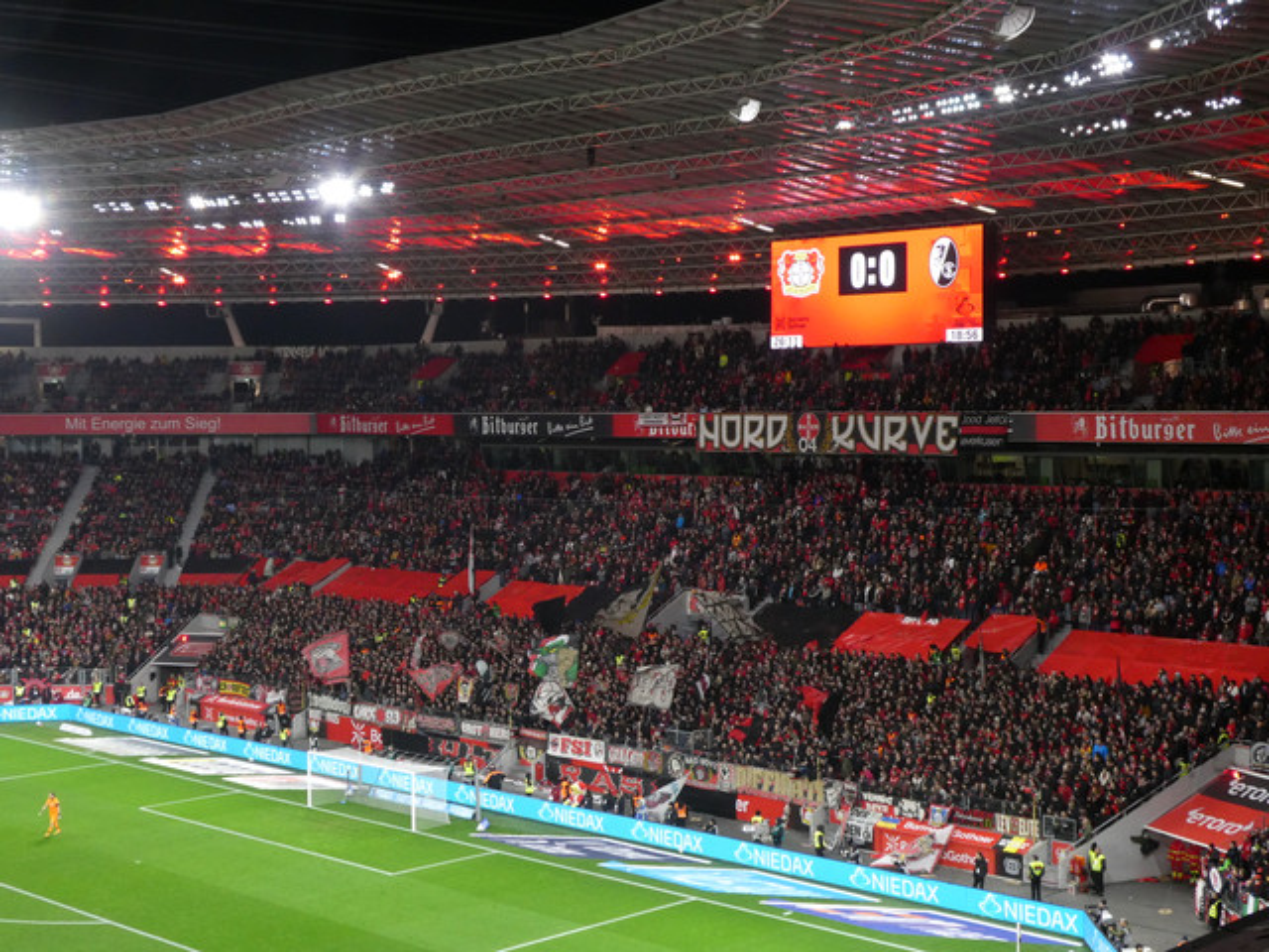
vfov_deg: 29.1
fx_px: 1833
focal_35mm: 50
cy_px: 476
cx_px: 634
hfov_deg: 38.2
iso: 400
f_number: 4.1
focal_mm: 9
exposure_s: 1/80
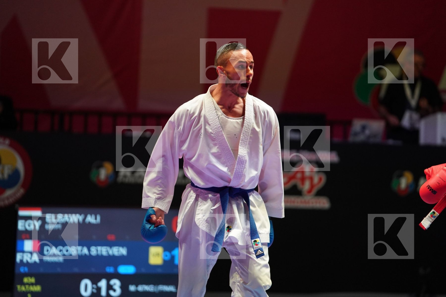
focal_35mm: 198
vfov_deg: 6.9
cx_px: 223
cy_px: 148
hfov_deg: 10.4
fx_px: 2453
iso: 2500
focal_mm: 198
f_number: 2.8
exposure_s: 1/1000
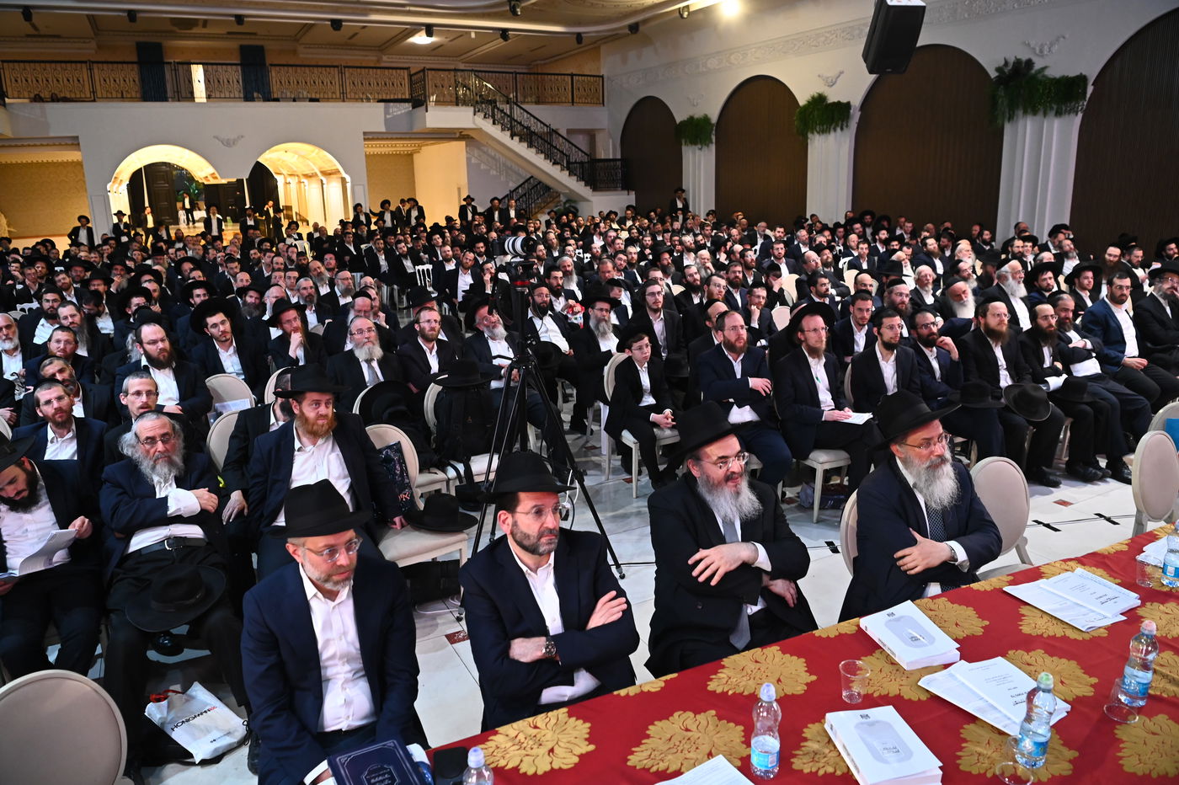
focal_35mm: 24
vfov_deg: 53.1
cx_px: 590
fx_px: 786
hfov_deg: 73.8
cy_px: 392
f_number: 4.5
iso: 3200
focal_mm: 24
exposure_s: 1/100
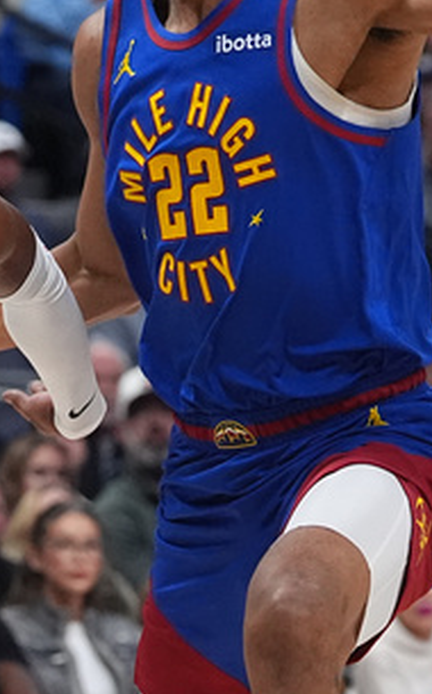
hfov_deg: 3.5
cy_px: 440
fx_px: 7119
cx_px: -157
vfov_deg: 5.6
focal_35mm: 377
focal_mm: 110
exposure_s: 1/2000
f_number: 3.5
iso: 5000
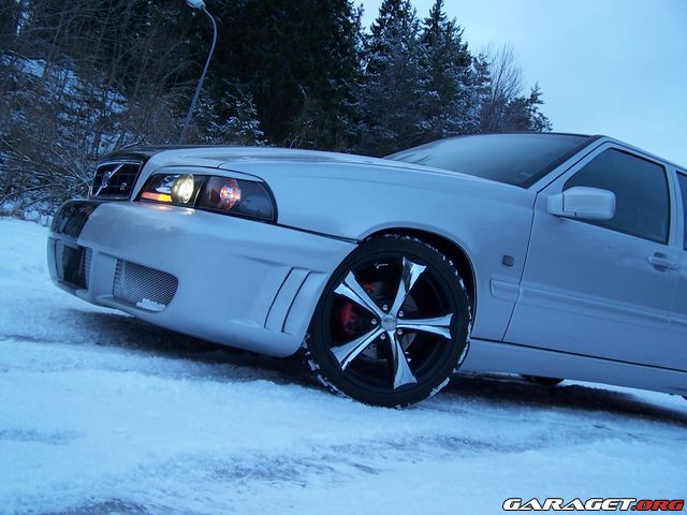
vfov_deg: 37.7
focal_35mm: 38
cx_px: 344
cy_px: 258
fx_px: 754
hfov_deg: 49.0
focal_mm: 6.3
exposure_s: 1/45
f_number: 2.8
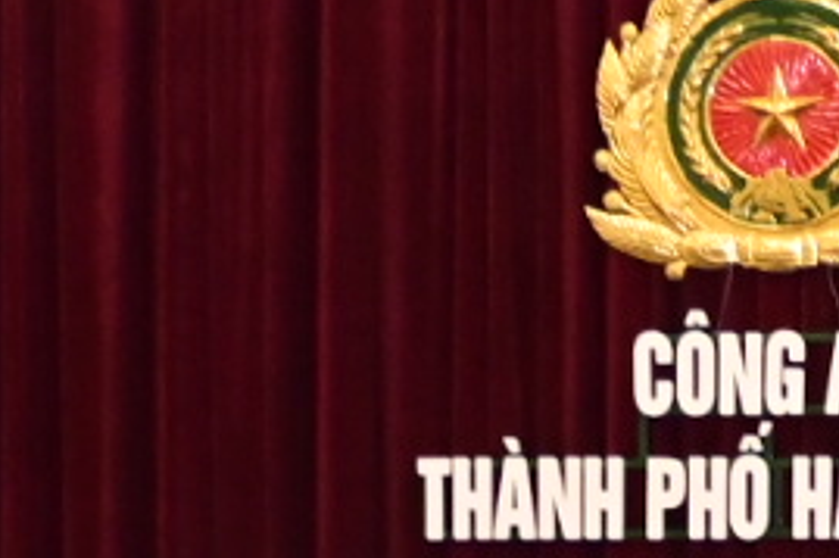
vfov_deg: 3.9
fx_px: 7989
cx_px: 2024
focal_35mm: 343
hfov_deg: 5.8
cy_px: 1319
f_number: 4.5
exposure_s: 1/200
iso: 3200
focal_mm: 38
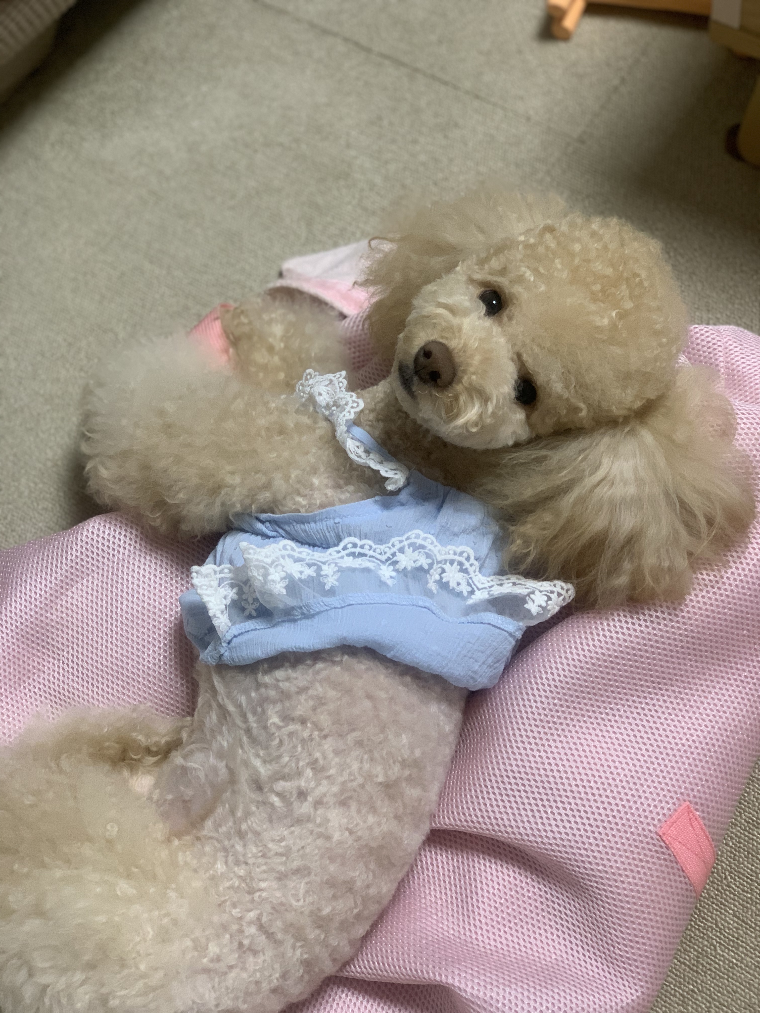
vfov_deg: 36.8
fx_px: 1522
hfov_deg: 28.0
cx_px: 380
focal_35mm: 52
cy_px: 506
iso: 125
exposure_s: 1/60
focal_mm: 6
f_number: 2.4
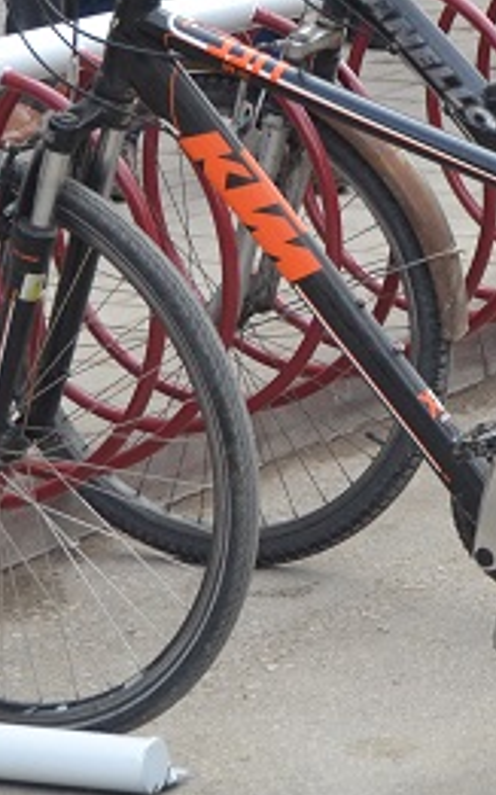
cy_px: 139
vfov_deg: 9.2
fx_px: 4912
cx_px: 609
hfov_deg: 5.7
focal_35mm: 227
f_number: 5
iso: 500
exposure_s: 1/500
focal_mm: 42
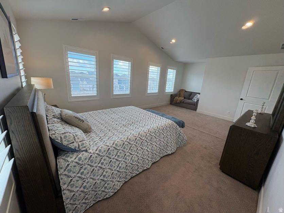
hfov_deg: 102.1
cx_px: 142
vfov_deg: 85.7
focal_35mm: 14
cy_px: 106
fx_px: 115
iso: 64
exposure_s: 1/129
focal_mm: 2.22
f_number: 2.2
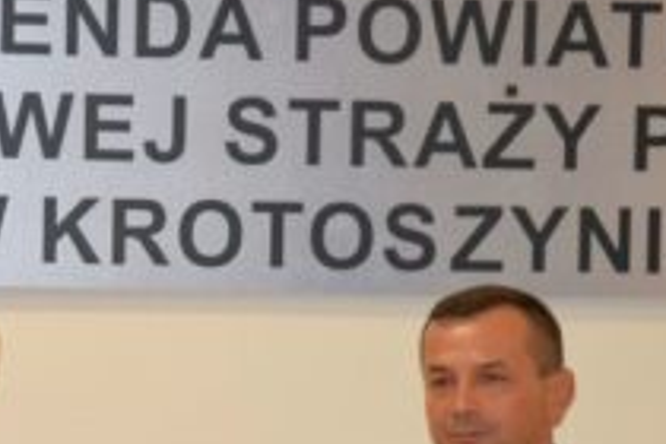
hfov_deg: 6.9
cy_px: 482
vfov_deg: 4.6
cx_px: 159
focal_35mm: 300
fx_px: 5550
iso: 800
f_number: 5.3
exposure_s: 1/60
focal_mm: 70
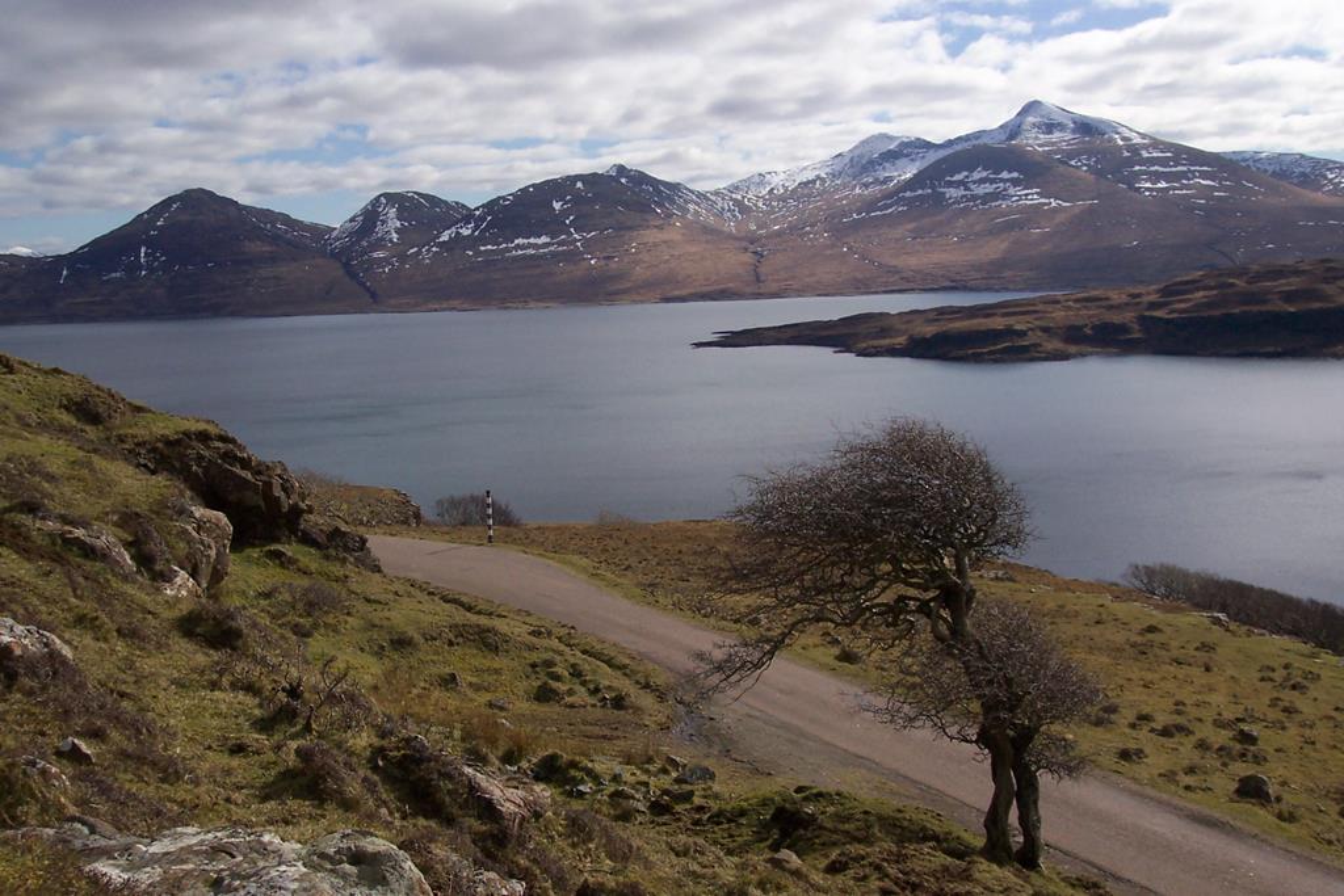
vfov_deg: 35.1
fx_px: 1419
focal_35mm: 38
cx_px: 672
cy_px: 448
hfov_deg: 50.7
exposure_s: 1/1000
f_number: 4.8
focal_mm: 8
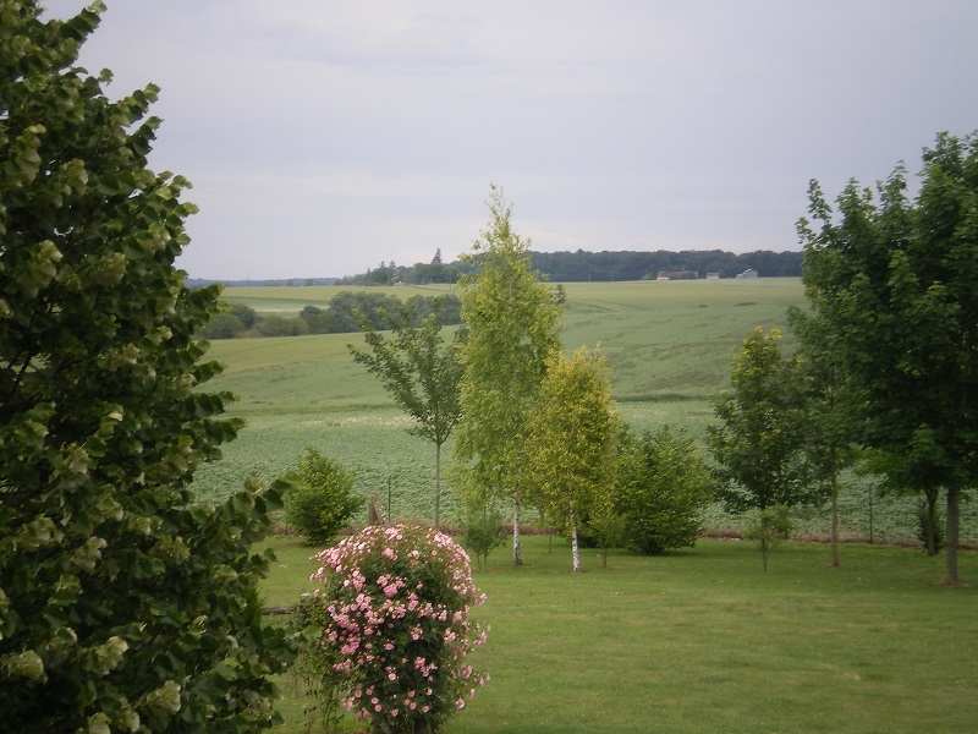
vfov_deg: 13.0
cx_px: 489
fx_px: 3221
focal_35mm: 114
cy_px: 367
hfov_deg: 17.3
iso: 64
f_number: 5.9
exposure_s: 1/60
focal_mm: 18.9
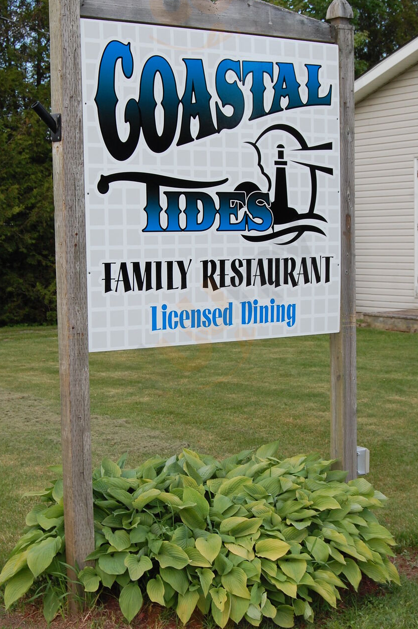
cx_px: 215
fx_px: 1092
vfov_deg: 32.1
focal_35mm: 63
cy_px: 317
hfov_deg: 21.7
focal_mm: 35
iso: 400
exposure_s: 1/100
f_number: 9
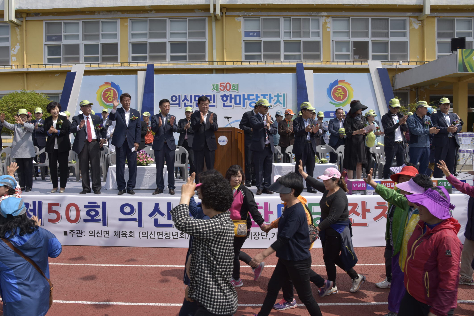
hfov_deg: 69.3
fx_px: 342
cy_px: 146
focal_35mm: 26
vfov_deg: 49.5
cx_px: 221
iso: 64
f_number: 8
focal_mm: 24
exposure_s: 1/200
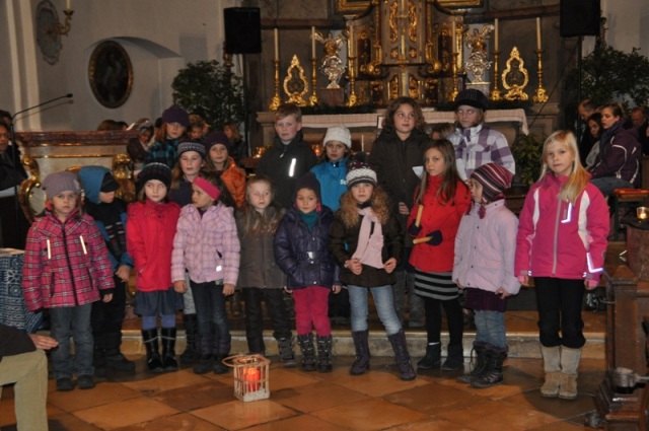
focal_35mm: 57
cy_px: 216
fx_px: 1026
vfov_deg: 23.7
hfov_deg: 35.1
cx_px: 324
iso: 800
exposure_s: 1/60
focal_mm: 38
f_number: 4.5
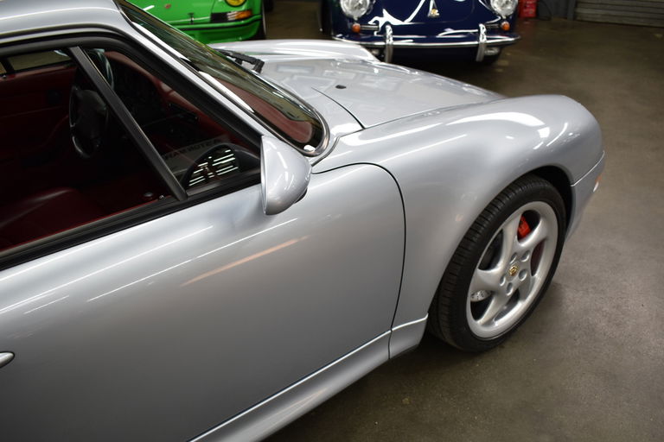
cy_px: 221
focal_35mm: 33
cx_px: 332
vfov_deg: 40.0
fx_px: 609
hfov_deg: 57.2
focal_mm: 22
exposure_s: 1/30
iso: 250
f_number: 3.8
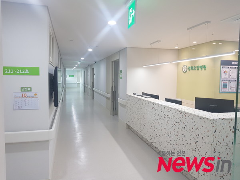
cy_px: 90
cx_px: 120
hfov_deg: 67.3
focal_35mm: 26
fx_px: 180
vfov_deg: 53.1
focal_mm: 4.3
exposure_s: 1/60
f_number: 1.7
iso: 80
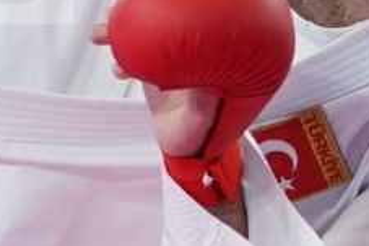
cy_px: -124
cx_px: -629
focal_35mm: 1307
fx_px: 13387
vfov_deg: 1.1
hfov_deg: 1.6
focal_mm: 110
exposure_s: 1/1000
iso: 2000
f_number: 2.8
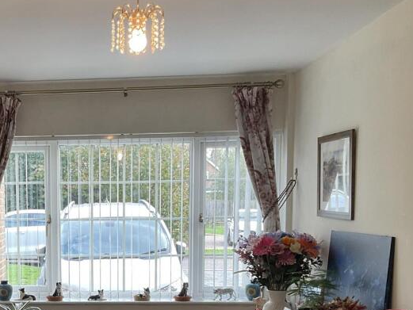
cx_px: 50
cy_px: 271
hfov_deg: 32.3
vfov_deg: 25.0
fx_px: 680
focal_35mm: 57
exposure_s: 1/50
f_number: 1.8
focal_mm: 3
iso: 40
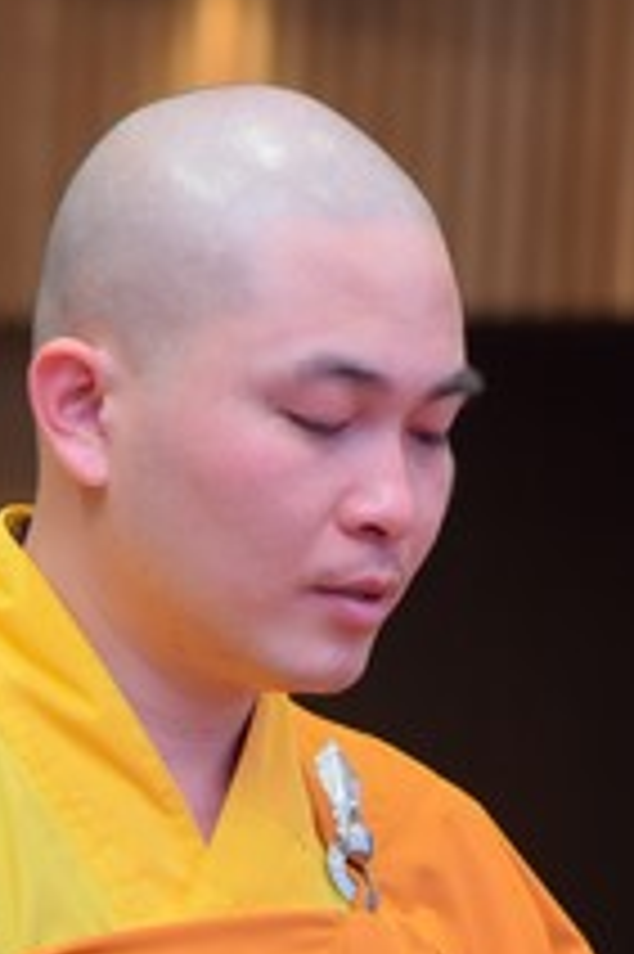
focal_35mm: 368
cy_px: 1174
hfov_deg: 3.7
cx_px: 151
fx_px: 9736
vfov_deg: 5.6
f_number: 5.6
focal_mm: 120
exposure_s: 1/125
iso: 1250
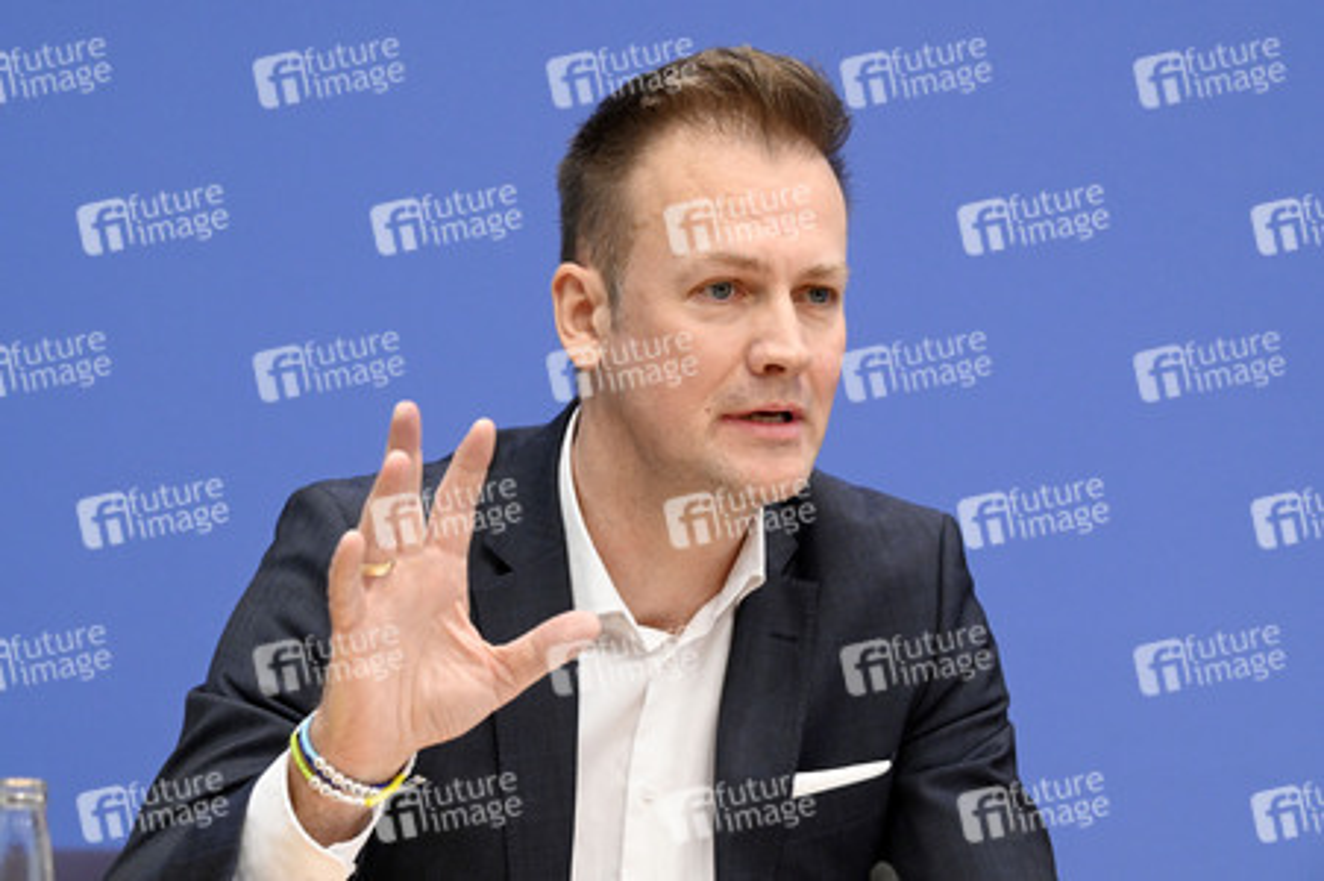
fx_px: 3748
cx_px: 662
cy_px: 440
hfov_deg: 20.0
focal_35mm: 102
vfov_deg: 13.4
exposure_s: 1/500
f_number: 6.3
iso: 6400
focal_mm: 102
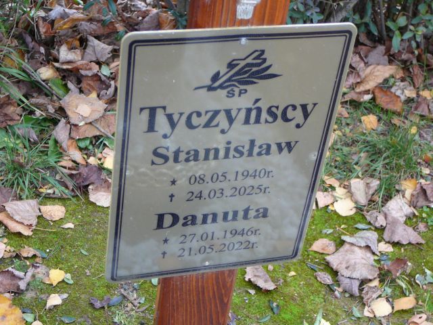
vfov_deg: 20.7
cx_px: 216
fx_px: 888
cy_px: 162
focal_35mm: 71
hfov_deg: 27.4
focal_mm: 10.5
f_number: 3.7
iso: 100
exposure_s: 1/30
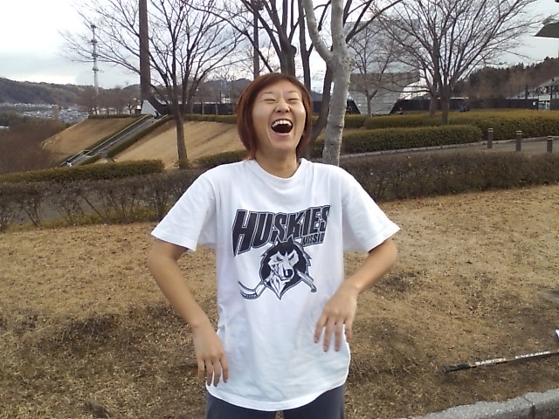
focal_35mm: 29
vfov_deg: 48.2
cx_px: 280
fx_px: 468
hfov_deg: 61.7
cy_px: 210
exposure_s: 1/233
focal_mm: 3.73
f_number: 3.5
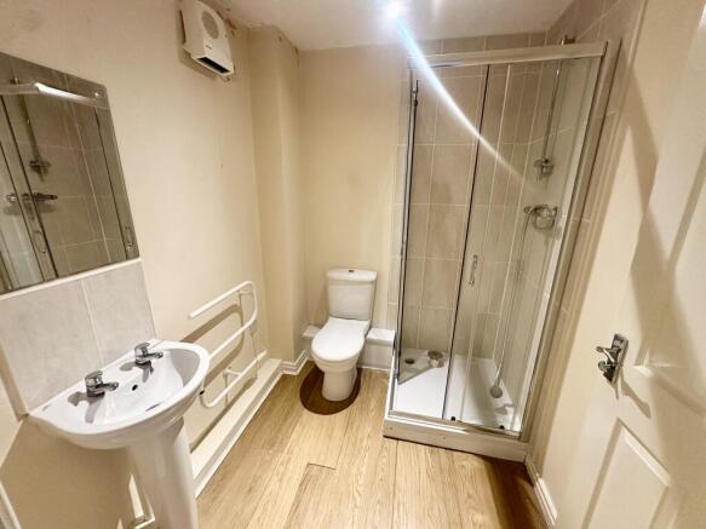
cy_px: 264
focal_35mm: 14
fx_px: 285
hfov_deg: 102.1
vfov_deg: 85.7
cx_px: 353
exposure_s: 1/60
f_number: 2.2
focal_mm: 2.22
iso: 500
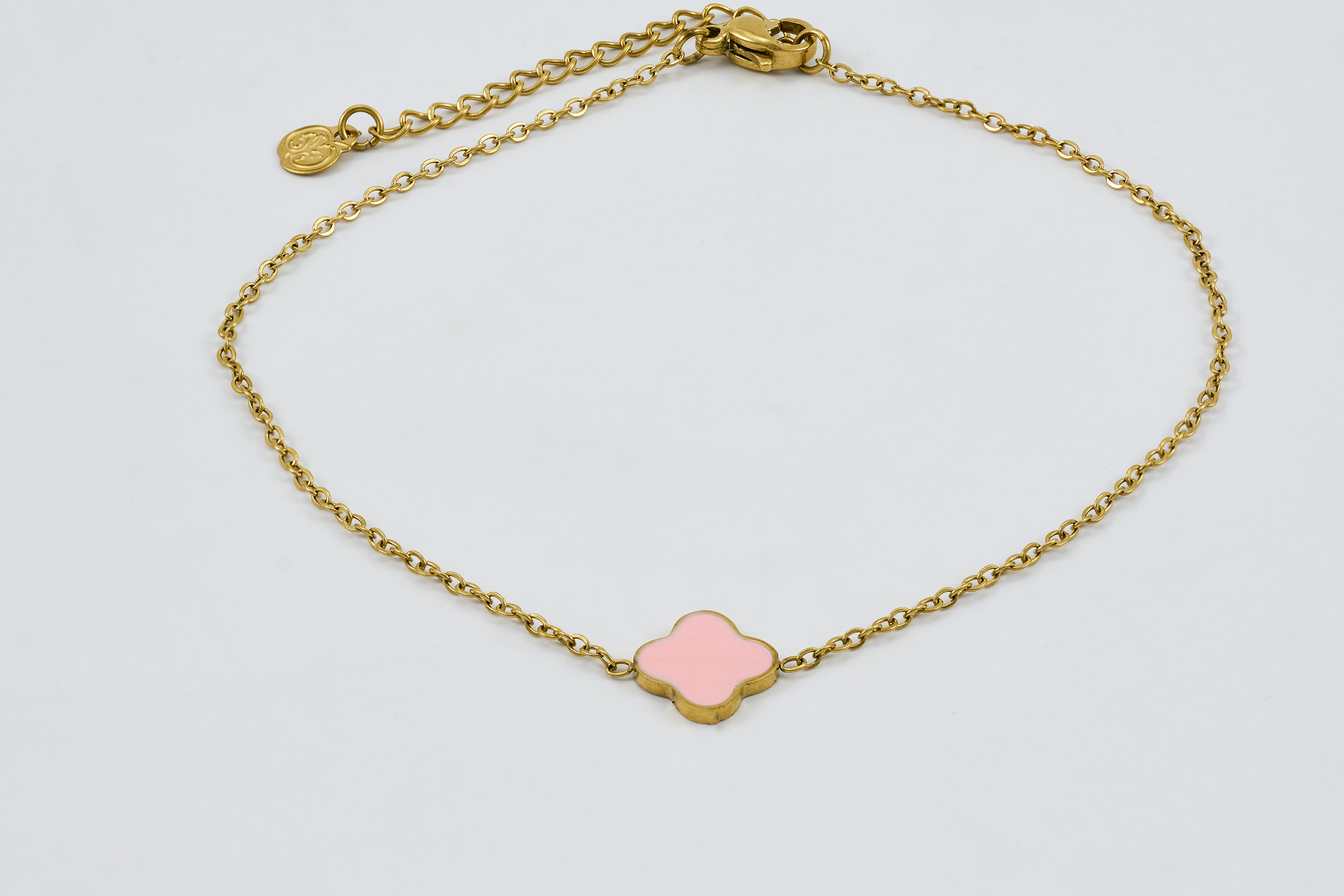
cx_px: 699
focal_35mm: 169
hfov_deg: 12.2
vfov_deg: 8.1
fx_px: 6309
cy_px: 425
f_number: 8
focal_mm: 105
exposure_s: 1/100
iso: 250
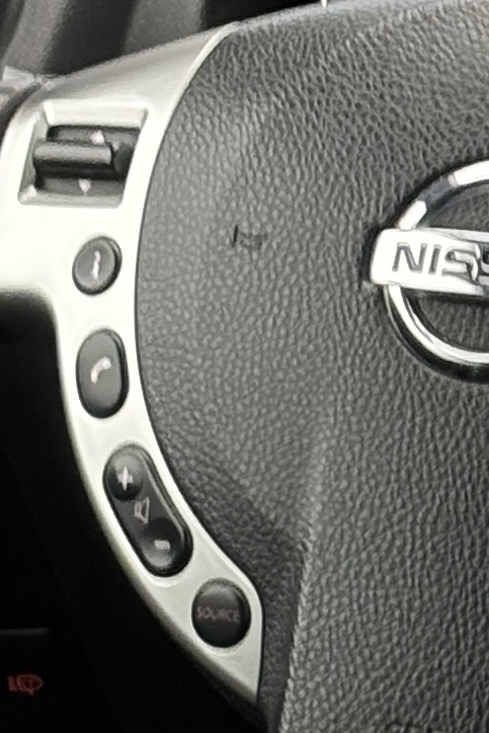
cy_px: 386
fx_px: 6129
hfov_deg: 4.4
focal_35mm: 301
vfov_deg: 6.8
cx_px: 1326
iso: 160
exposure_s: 1/60
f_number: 1.6
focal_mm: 5.96
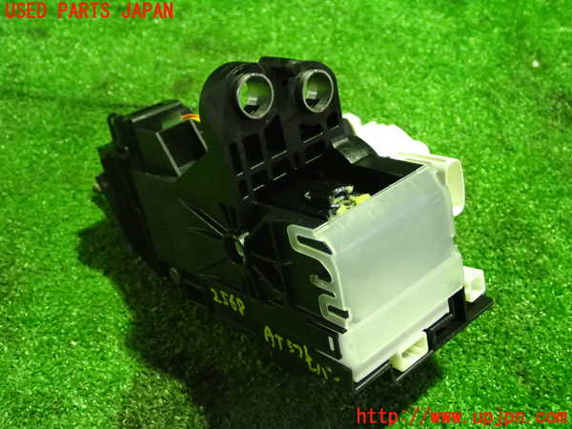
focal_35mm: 44
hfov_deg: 42.9
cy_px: 214
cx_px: 286
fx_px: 727
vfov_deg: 32.9
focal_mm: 7.84
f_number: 2.9
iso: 1600
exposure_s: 1/20
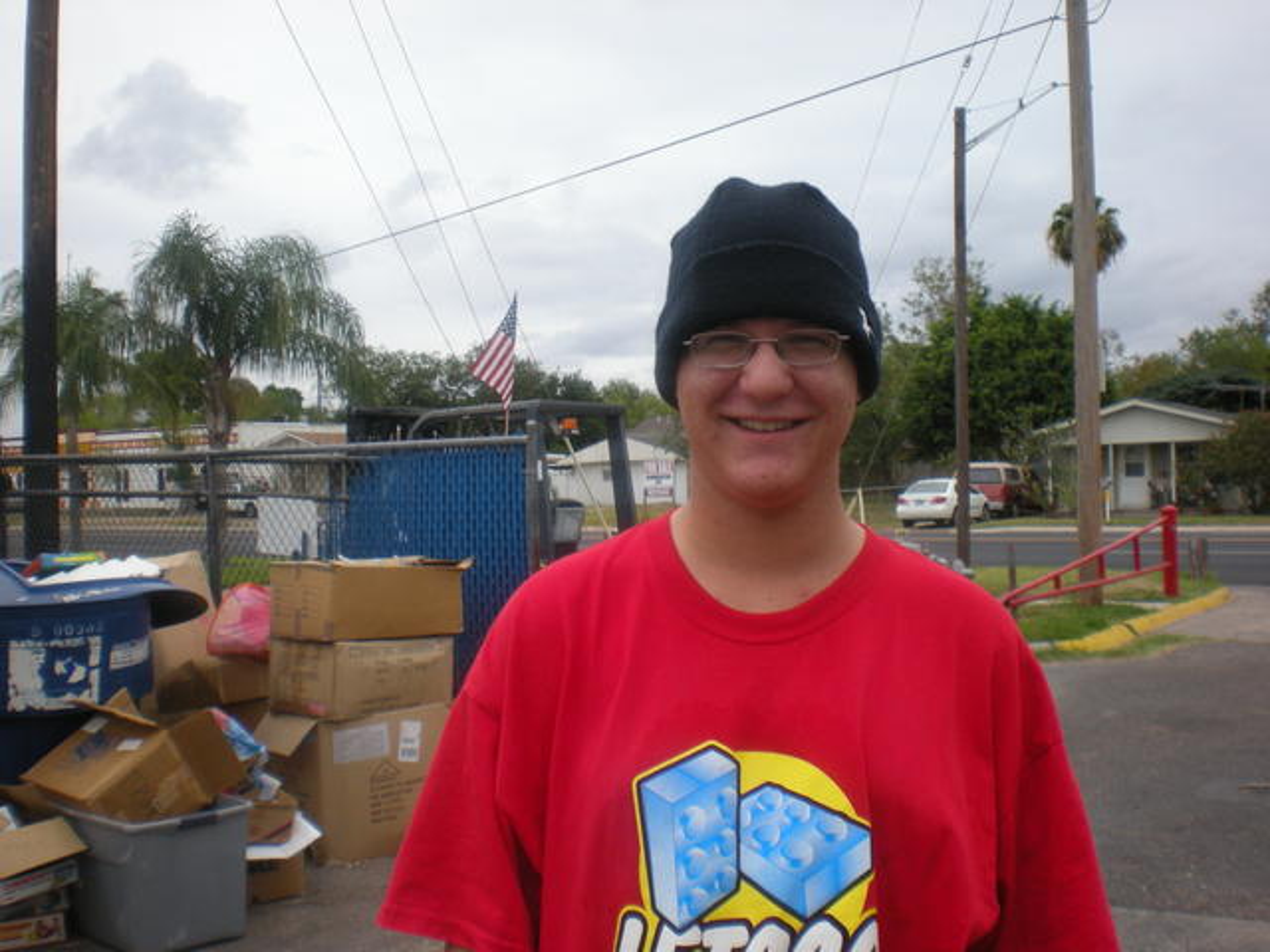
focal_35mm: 38
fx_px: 1394
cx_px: 635
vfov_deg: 37.7
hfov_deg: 49.0
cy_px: 476
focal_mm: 6.3
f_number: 4.6
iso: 64
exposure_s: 1/398
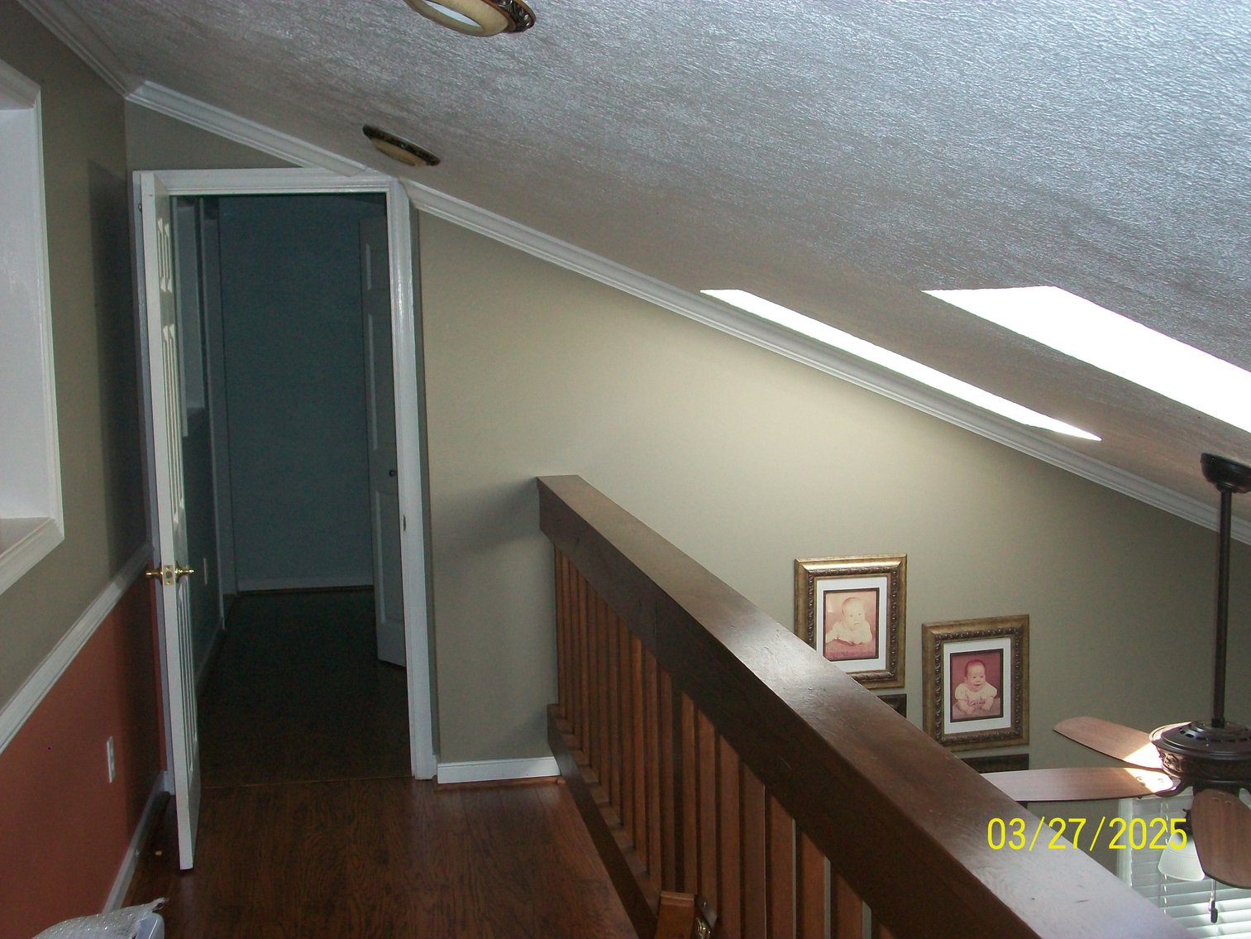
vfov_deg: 34.4
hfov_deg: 44.8
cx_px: 626
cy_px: 470
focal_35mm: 42
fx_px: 1518
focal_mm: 7.1
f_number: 3.2
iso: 120
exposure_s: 1/60
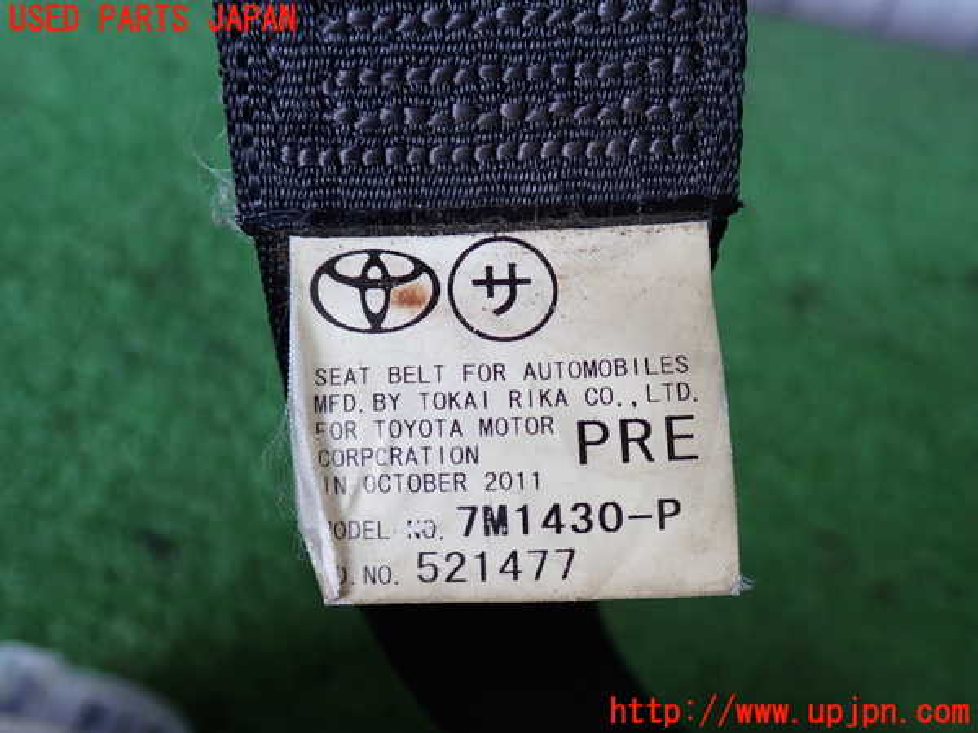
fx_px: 1017
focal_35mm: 36
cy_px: 366
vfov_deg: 39.7
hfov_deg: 51.4
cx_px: 489
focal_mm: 6.37
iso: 100
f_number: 2.5
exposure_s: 1/80
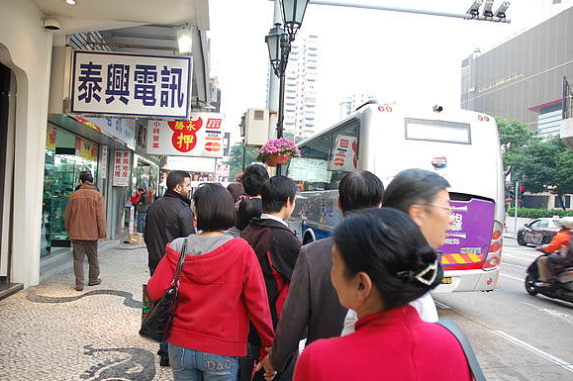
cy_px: 192
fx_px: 445
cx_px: 286
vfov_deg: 46.3
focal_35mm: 28
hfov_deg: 65.5
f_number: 3.5
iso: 200
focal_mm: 18
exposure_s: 1/40
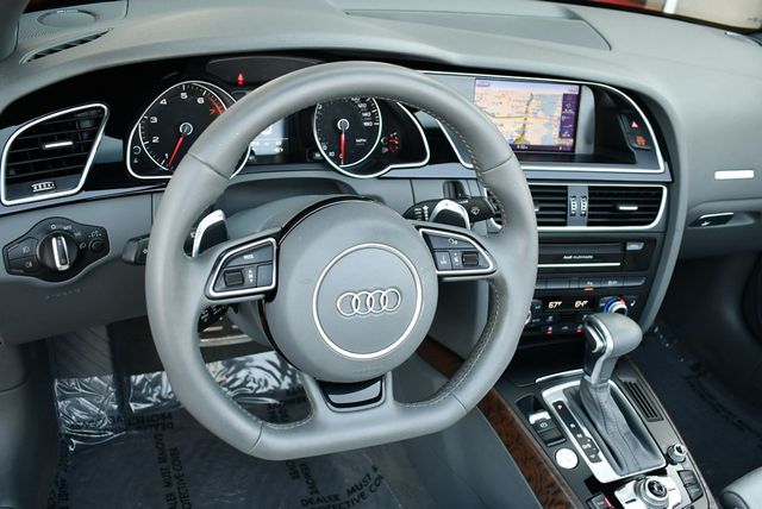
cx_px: 381
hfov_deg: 53.1
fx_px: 763
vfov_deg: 36.9
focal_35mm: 36
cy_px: 254
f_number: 3.5
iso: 640
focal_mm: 18
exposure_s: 1/250
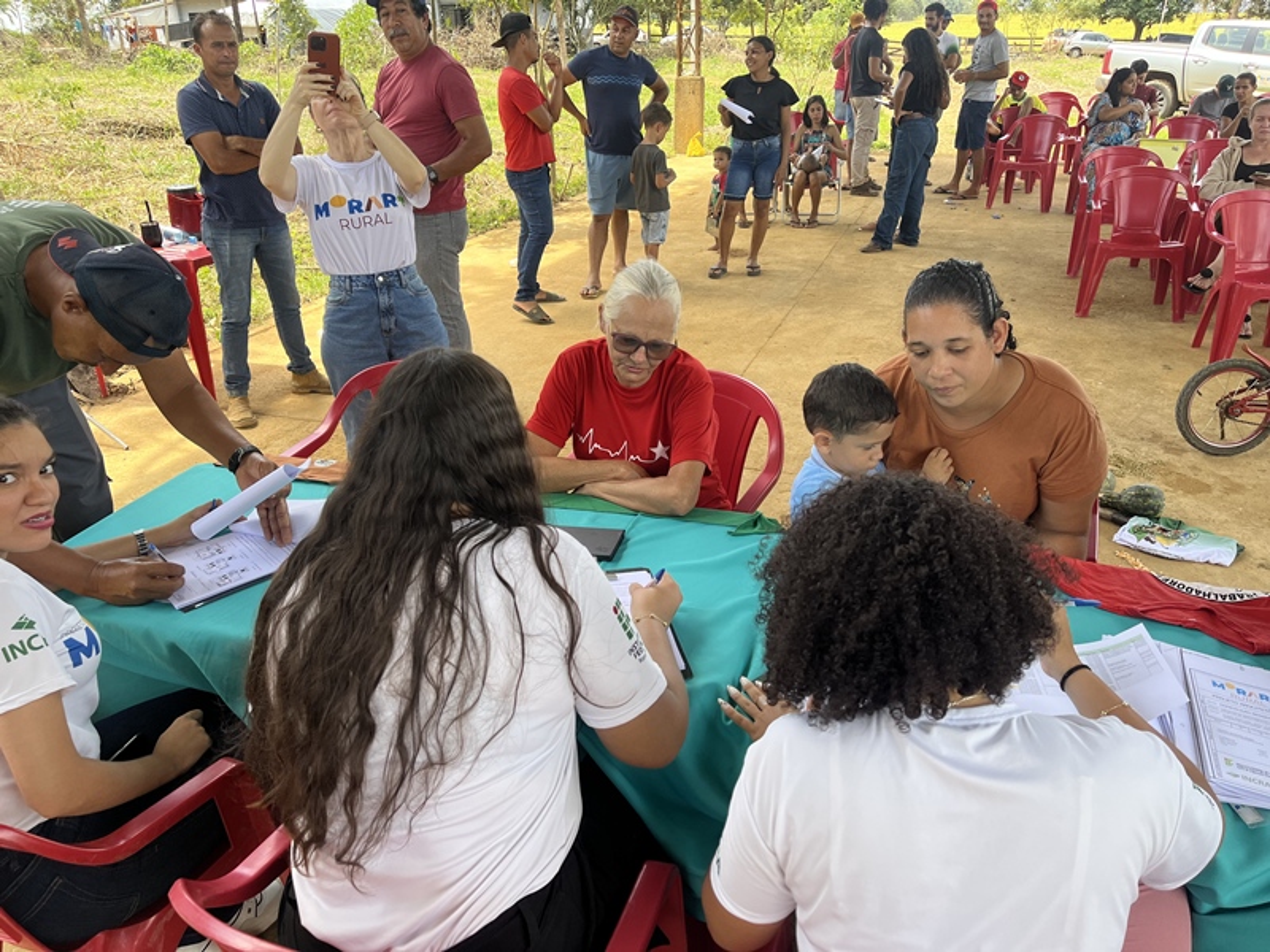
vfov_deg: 53.1
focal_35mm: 26
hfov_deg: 67.3
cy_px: 476
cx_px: 635
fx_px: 954
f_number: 1.6
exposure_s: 1/412
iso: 50
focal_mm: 5.1
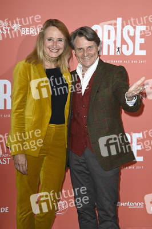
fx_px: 444
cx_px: 76
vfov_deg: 28.9
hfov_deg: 19.4
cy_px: 114
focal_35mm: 70
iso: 640
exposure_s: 1/250
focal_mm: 70
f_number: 5.6
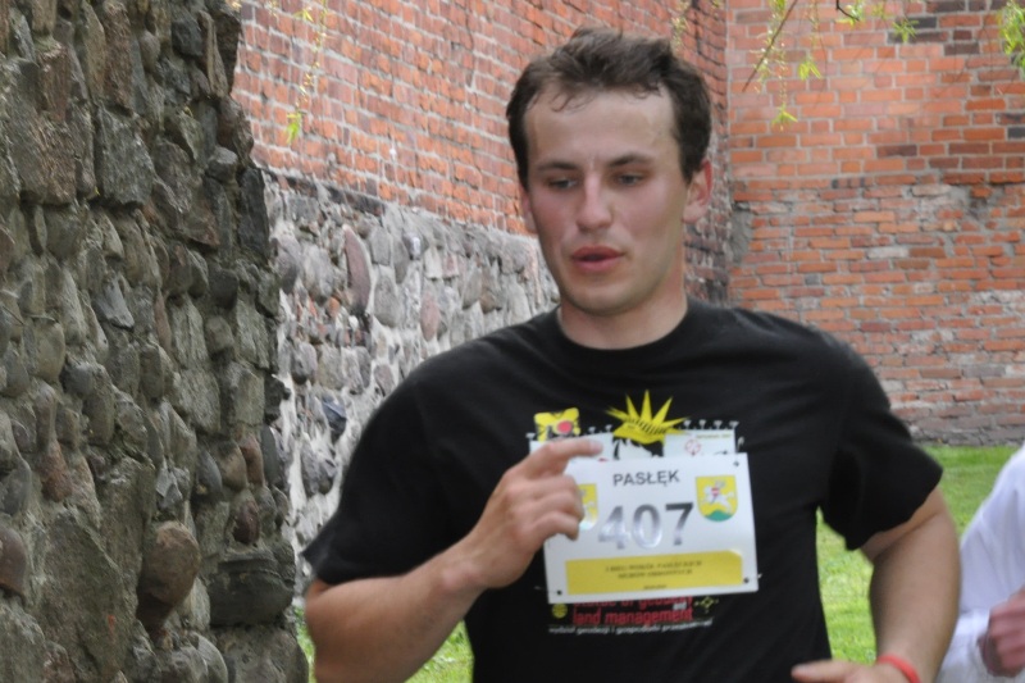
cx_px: 512
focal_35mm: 128
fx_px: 3629
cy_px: 342
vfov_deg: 10.7
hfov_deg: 16.1
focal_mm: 85
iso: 1000
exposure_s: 1/125
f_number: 11
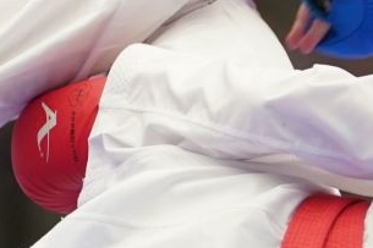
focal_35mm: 950
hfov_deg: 2.2
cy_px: 48
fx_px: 9837
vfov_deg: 1.4
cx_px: 177
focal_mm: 161
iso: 1250
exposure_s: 1/500
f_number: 2.8
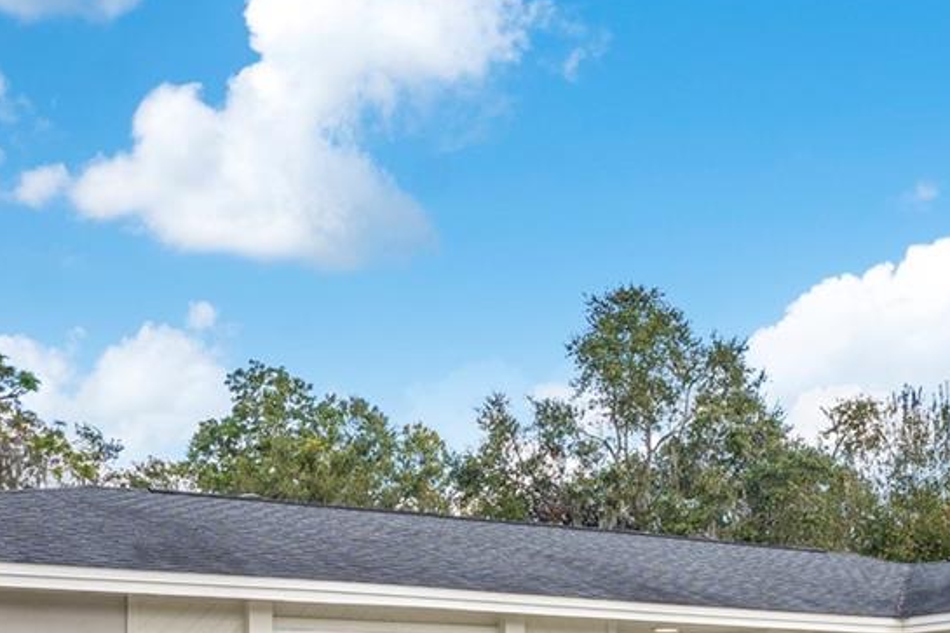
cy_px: 823
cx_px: 662
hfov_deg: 41.2
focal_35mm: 47
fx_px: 1240
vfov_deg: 24.9
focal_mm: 16
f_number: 9
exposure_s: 1/125
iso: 100
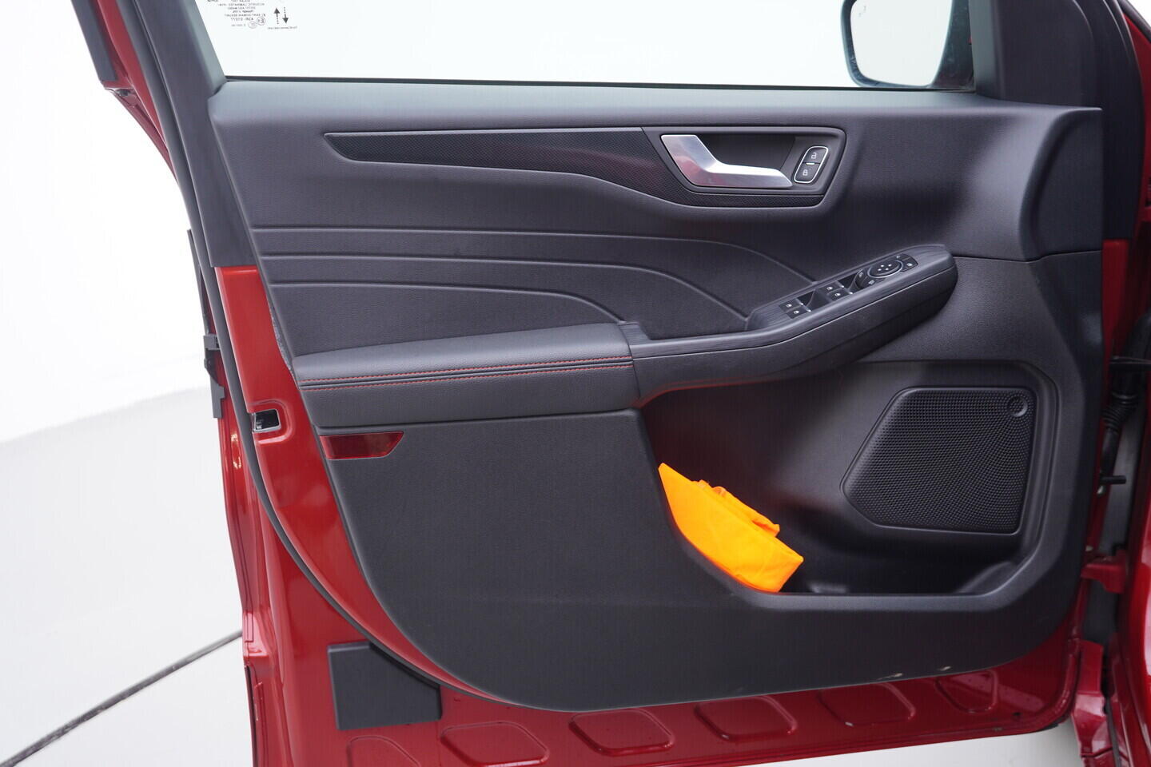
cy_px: 384
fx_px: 1151
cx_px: 576
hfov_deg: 53.1
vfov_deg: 36.9
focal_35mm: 36
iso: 125
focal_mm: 24
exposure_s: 1/40
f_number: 2.8
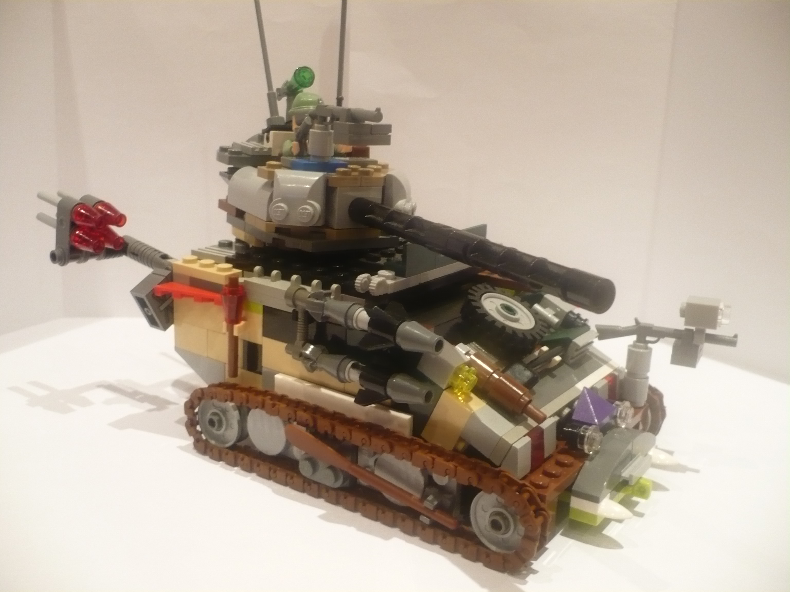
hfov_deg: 52.6
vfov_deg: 40.7
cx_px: 395
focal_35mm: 35
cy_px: 296
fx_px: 799
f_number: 2.8
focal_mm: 5.8
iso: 200
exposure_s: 1/8
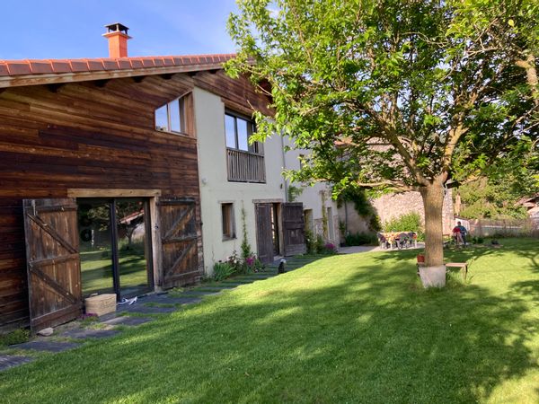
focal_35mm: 28
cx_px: 270
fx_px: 436
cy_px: 202
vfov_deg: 49.7
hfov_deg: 63.4
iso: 20
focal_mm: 3.99
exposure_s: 1/615
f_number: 1.8
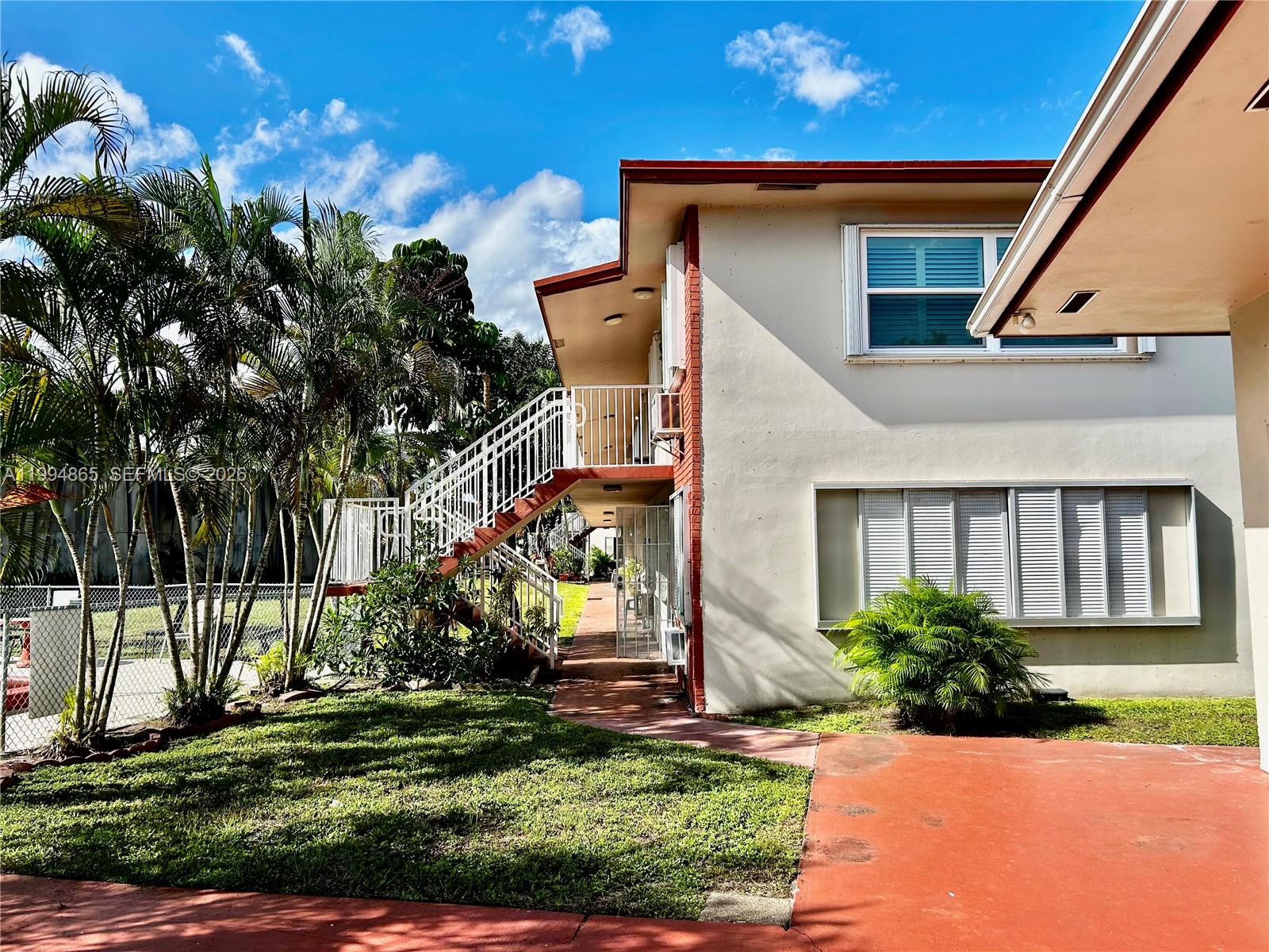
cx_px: 634
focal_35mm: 26
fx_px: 953
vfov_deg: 53.1
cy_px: 476
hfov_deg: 67.3
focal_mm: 5.7
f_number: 1.5
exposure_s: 1/3165
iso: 50
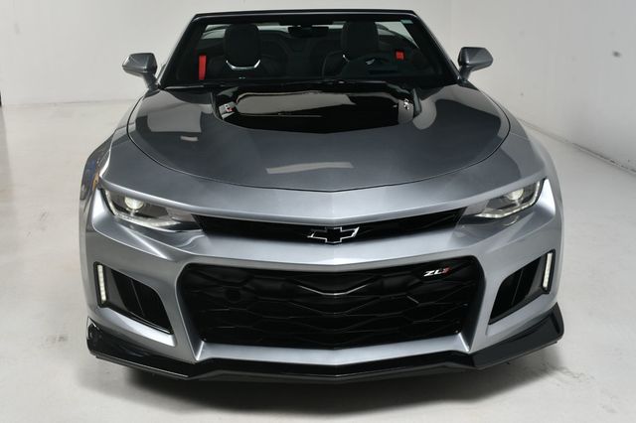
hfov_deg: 43.6
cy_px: 212
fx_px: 795
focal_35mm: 45
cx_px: 318
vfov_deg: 29.8
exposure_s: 1/160
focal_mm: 30
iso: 100
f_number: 13
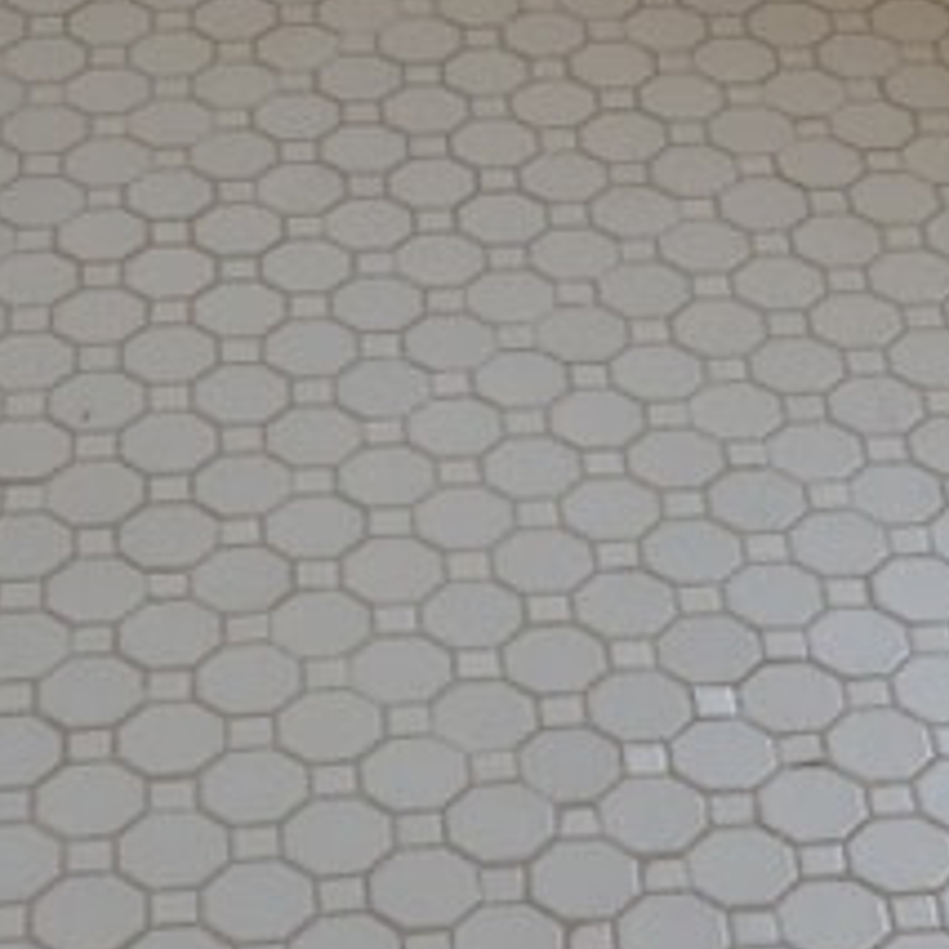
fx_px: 4249
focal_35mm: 137
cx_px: 798
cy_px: -13
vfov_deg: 12.6
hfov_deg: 12.7
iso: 50
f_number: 2.4
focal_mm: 4.12
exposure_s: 1/60
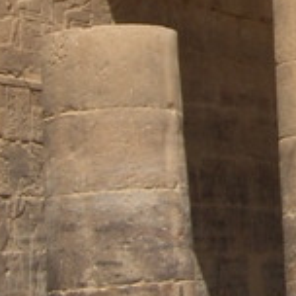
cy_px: 29
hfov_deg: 9.2
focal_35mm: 186
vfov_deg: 9.4
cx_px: 423
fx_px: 1799
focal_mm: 10.3
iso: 50
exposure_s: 1/320
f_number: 7.1
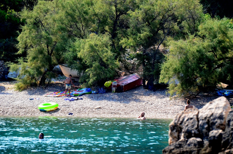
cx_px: 116
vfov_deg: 3.6
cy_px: 77
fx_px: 2421
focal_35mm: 375
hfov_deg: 5.5
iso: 5000
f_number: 5.6
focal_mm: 250
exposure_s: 1/8000
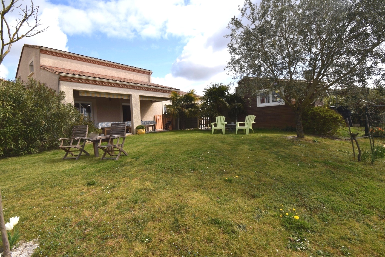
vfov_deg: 73.8
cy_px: 125
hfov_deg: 96.7
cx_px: 184
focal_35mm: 16
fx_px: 171
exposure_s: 1/200
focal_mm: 10
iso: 100
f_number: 9.5
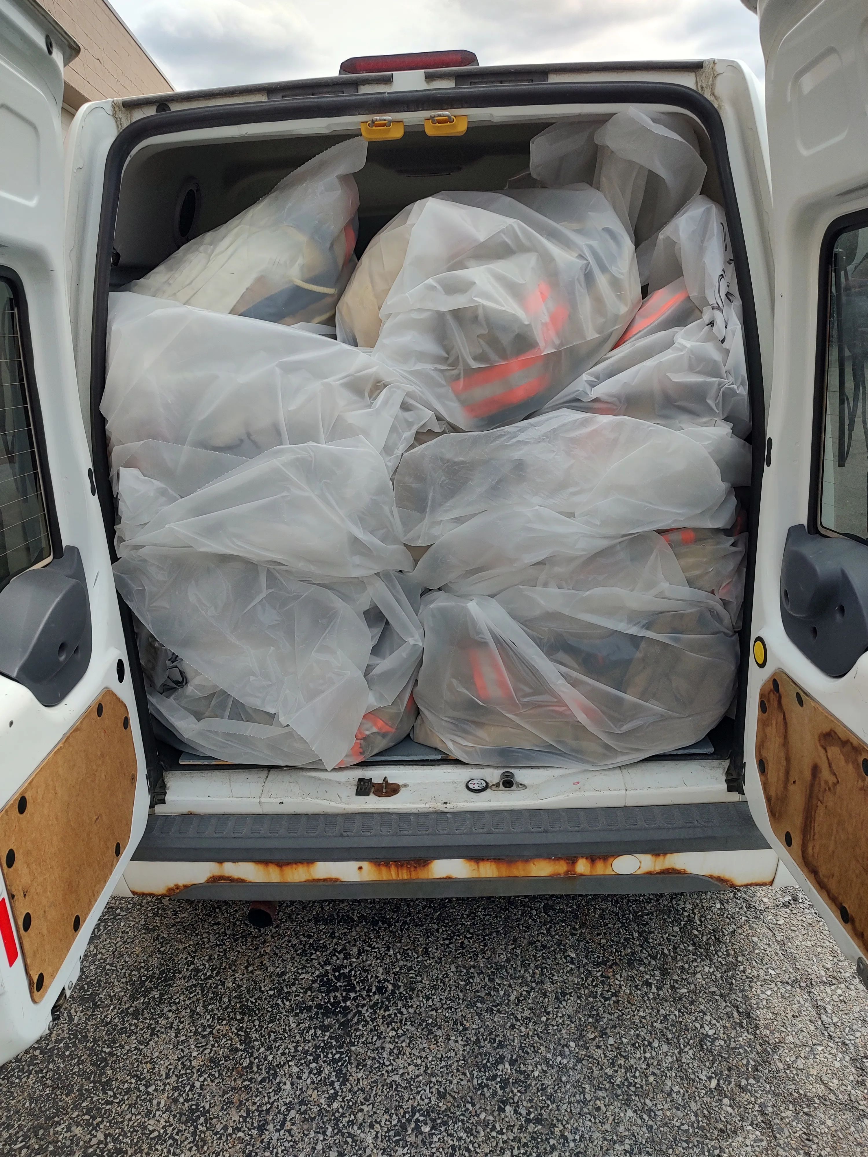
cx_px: 434
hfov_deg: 56.8
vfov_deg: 71.6
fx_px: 802
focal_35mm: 24
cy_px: 578
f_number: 1.9
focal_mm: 5.88
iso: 100
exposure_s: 1/640
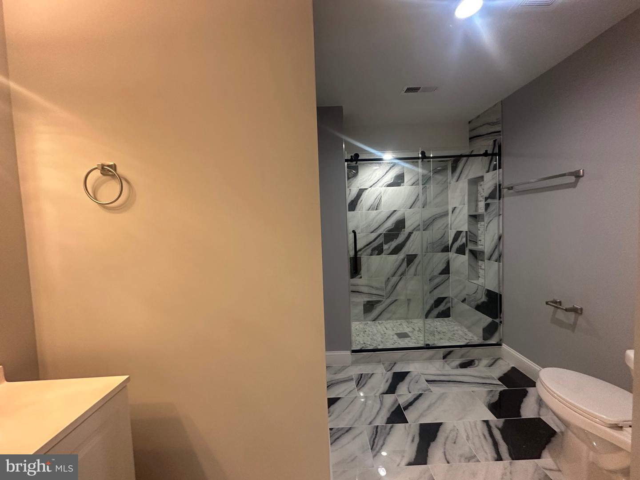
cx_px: 320
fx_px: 259
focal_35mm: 14
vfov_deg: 85.7
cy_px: 240
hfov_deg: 102.1
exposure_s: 1/120
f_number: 2.2
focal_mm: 2.22
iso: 320
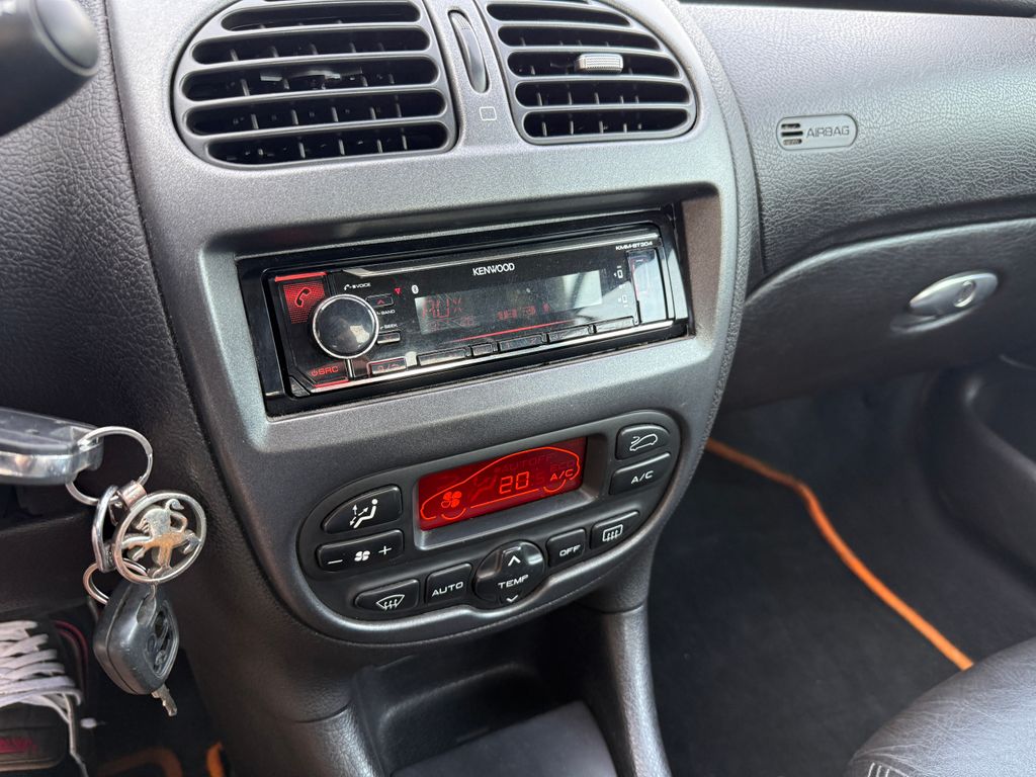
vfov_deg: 56.8
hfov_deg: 71.6
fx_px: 718
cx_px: 518
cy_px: 388
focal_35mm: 24
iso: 200
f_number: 1.78
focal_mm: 6.76
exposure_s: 1/121
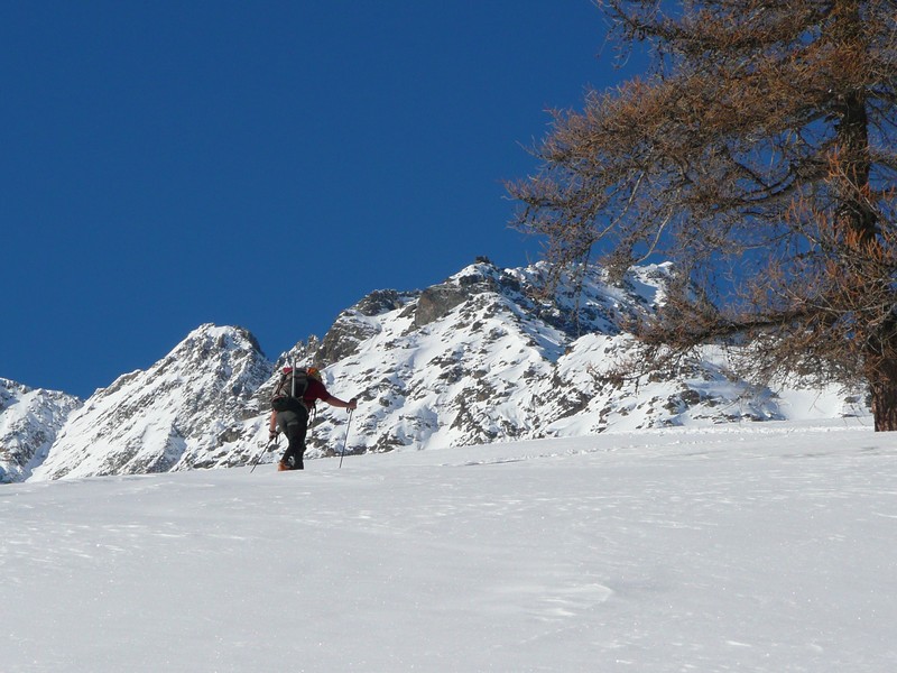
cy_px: 336
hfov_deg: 12.8
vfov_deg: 9.6
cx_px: 448
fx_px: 3991
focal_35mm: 154
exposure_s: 1/200
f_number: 11
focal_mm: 20.9
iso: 100
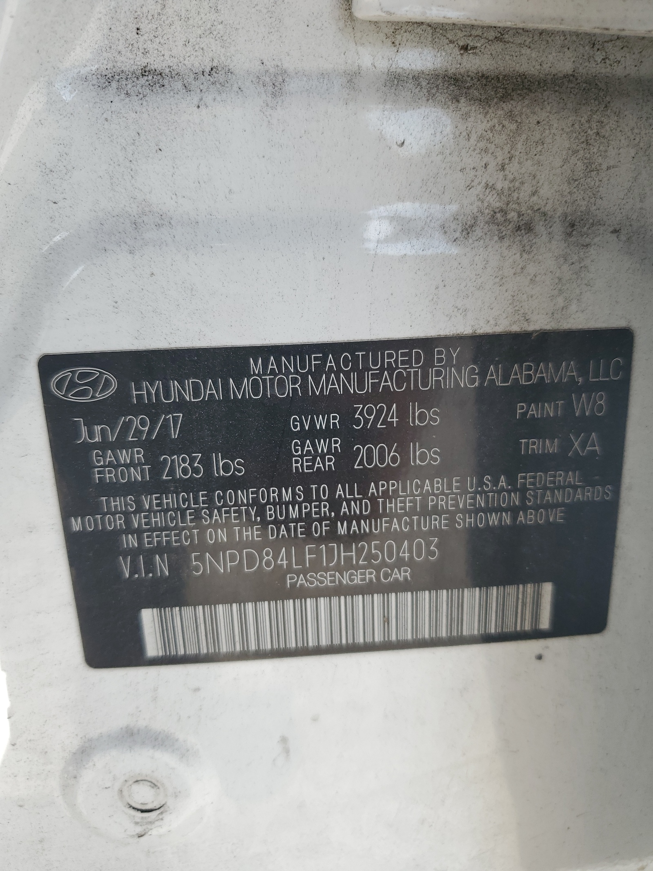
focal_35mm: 26
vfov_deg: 67.3
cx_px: 326
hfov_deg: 53.1
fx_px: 654
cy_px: 436
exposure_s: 1/769
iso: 50
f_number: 1.5
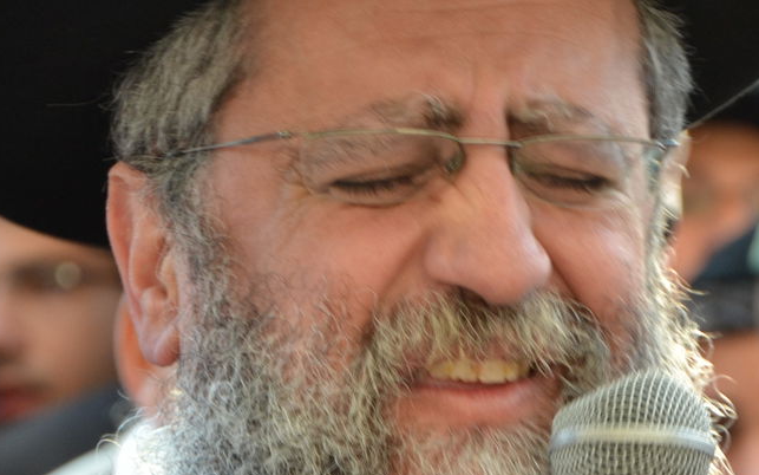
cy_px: 457
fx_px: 6330
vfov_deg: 4.3
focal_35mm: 306
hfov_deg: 6.9
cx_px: 454
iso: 640
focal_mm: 92
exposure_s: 1/60
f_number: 5.6
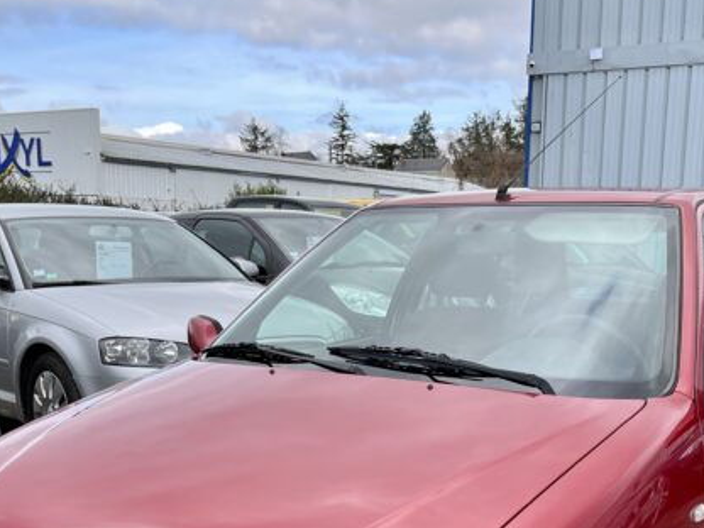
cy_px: 482
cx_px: 426
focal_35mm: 50
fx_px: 1017
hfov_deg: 38.0
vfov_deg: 27.9
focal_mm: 5.1
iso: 50
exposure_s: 1/913
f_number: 1.6
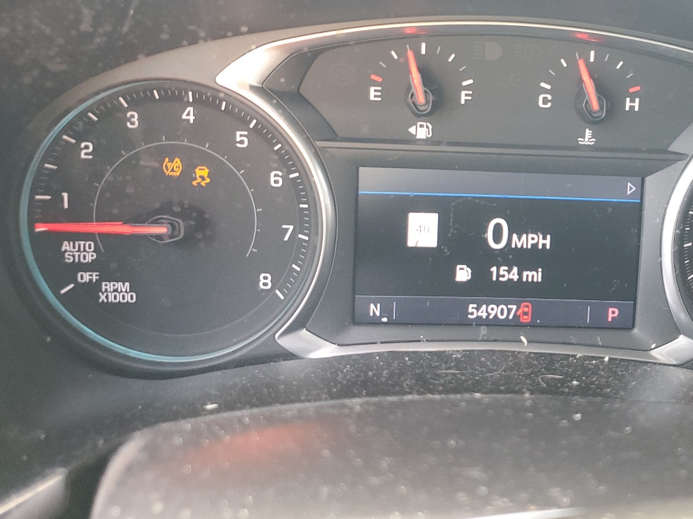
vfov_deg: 37.1
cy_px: 149
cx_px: 492
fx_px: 761
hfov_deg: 47.7
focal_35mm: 38
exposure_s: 1/60.2
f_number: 1.5
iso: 101
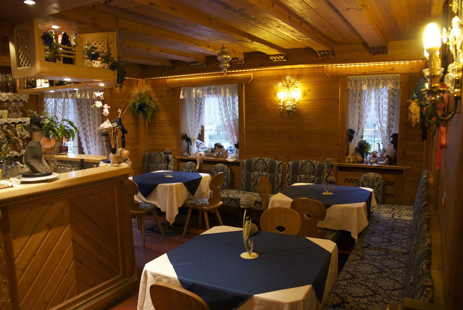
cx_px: 232
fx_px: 348
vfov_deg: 48.0
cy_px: 155
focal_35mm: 27
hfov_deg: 67.3
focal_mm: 18
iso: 400
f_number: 3.5
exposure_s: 1/10
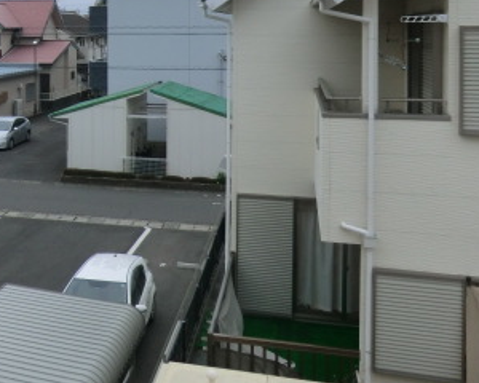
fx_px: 709
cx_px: 27
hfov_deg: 34.7
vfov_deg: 29.2
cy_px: 53
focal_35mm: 50
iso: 80
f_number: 3.2
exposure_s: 1/60
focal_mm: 4.3
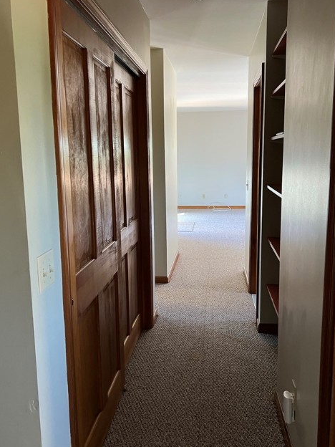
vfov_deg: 56.8
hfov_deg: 44.2
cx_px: 171
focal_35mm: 32
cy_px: 215
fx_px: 413
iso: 160
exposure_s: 1/60
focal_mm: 5.7
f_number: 1.5
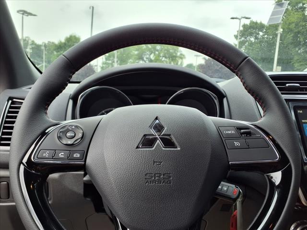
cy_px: 115
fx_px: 239
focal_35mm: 27
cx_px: 154
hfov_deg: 65.3
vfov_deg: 51.4
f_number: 1.9
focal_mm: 3.58
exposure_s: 1/233
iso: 40
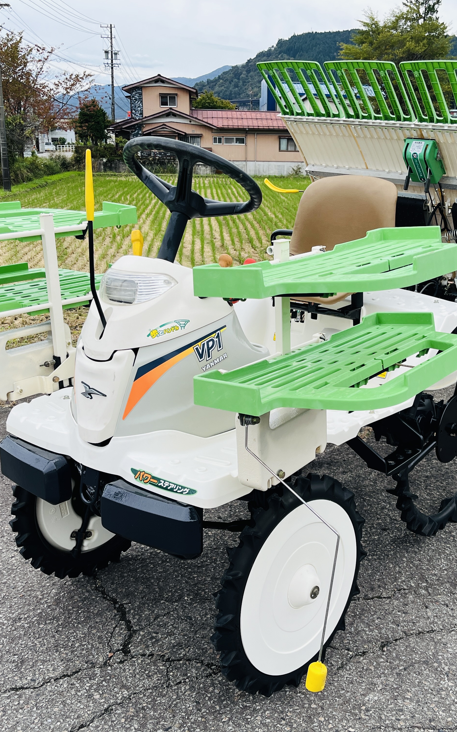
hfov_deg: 34.3
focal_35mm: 37
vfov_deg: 52.7
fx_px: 737
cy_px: 364
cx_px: 282
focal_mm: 5.1
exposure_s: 1/330
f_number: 1.6
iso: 50
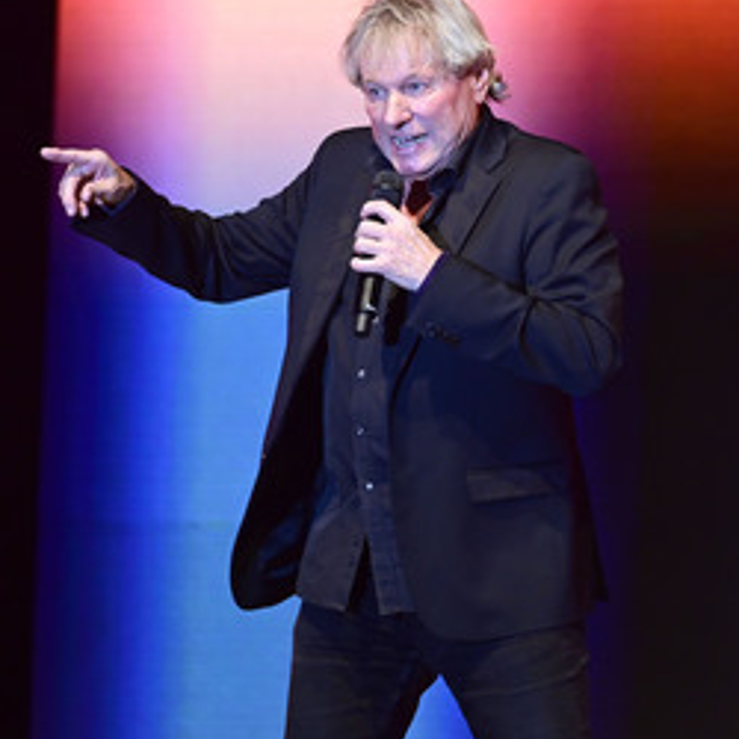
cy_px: 313
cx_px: 377
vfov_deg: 5.7
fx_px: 7391
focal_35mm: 306
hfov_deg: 5.7
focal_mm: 200
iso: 2000
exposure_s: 1/200
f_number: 3.2
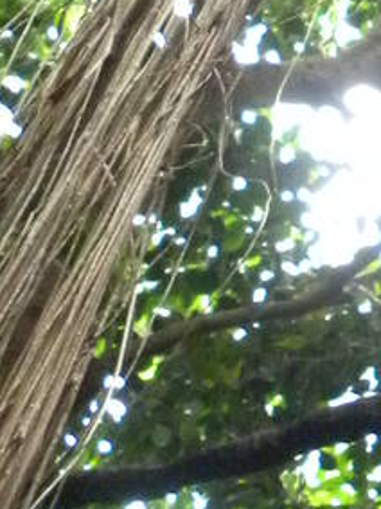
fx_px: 2159
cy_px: -342
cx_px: 1044
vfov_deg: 12.5
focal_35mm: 147
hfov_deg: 8.7
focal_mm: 4.6
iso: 400
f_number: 2.8
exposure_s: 1/44.1
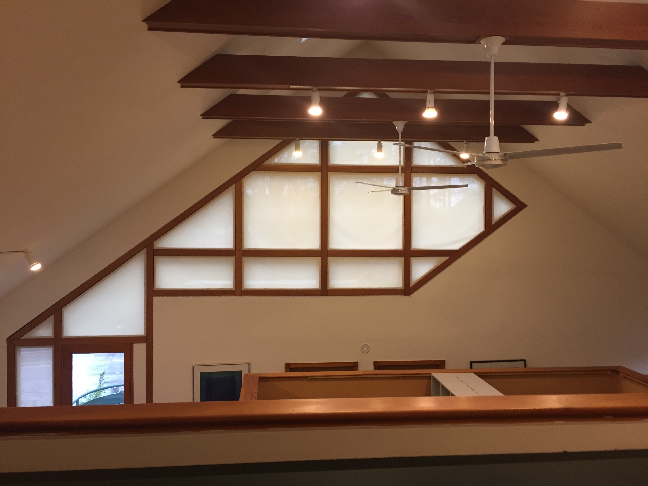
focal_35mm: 29
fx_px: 543
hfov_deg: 61.7
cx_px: 324
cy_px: 243
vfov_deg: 48.2
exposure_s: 1/30
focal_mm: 4.15
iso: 80
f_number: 2.2
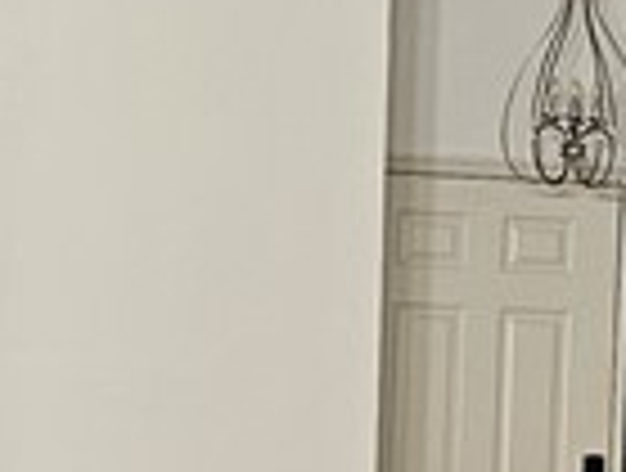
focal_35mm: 169
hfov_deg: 11.6
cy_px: 512
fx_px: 3064
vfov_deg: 8.8
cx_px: 491
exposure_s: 1/120
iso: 200
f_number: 1.7
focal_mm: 6.3
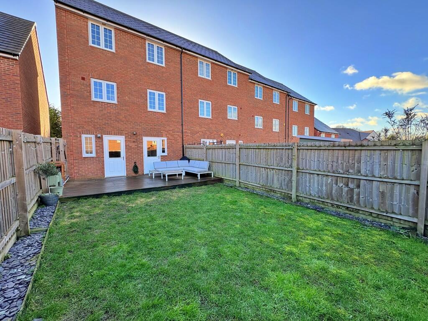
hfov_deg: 102.1
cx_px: 214
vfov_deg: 85.7
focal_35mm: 14
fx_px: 173
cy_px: 160
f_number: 2.2
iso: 40
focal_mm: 2.22
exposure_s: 1/148
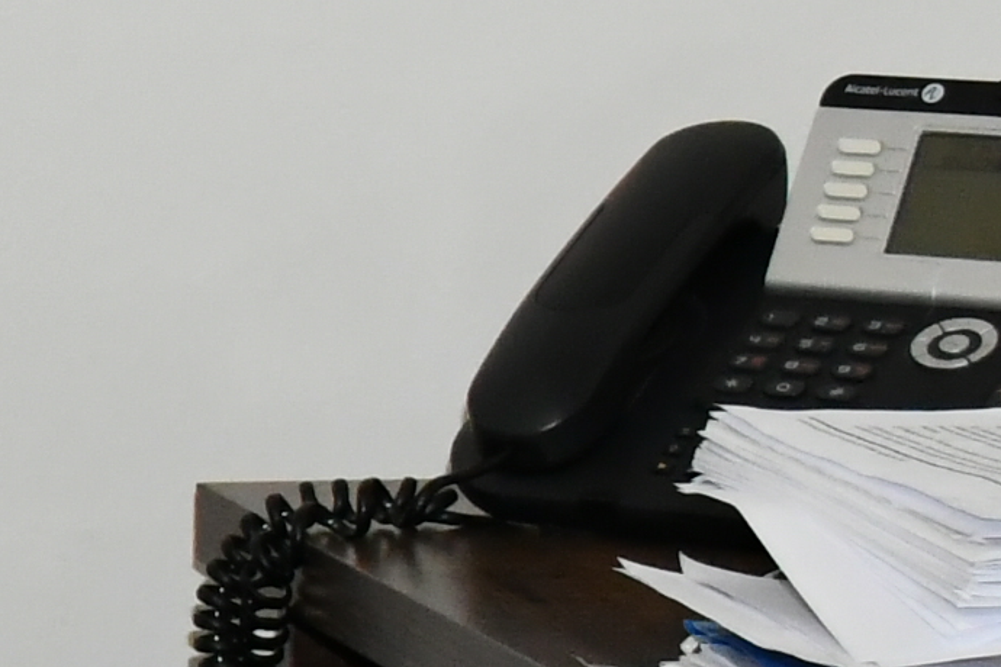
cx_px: -1831
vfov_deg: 5.7
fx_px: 6728
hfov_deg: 7.6
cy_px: 377
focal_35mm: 242
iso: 1600
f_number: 5.6
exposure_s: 1/160
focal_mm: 27
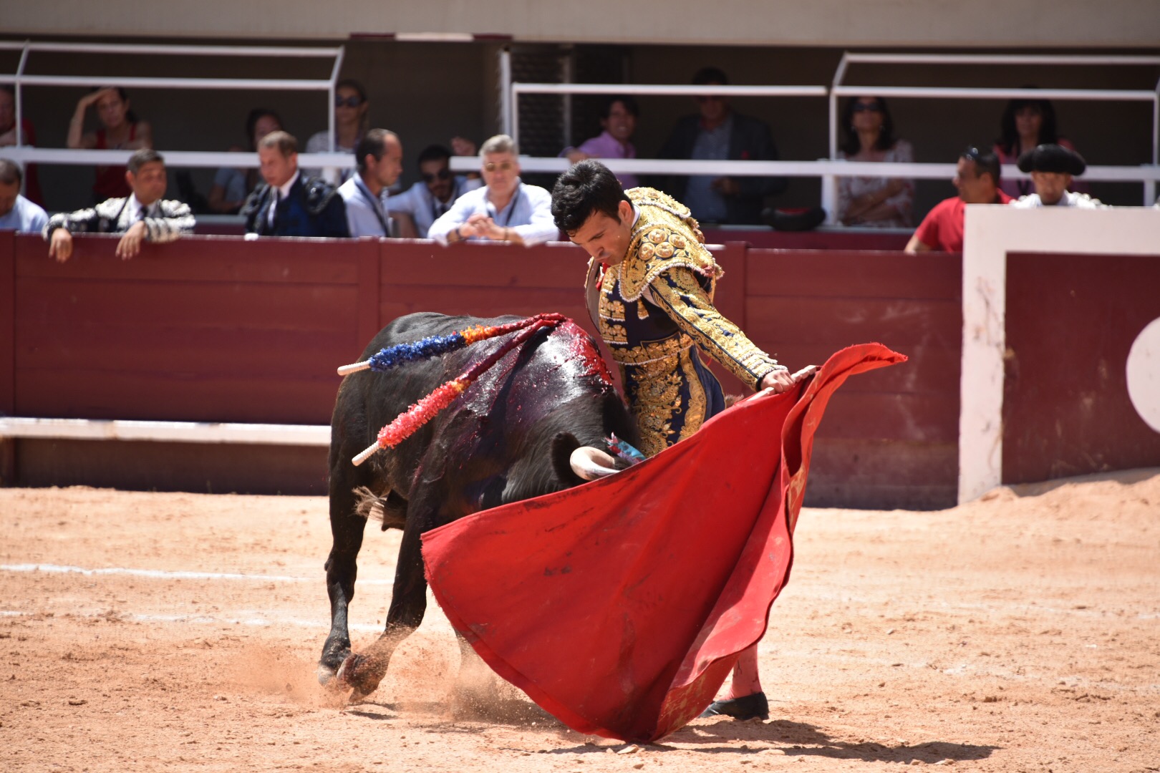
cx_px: 580
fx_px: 9666
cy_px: 386
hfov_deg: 6.9
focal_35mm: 300
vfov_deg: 4.6
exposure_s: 1/1000
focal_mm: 300
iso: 400
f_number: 5.6
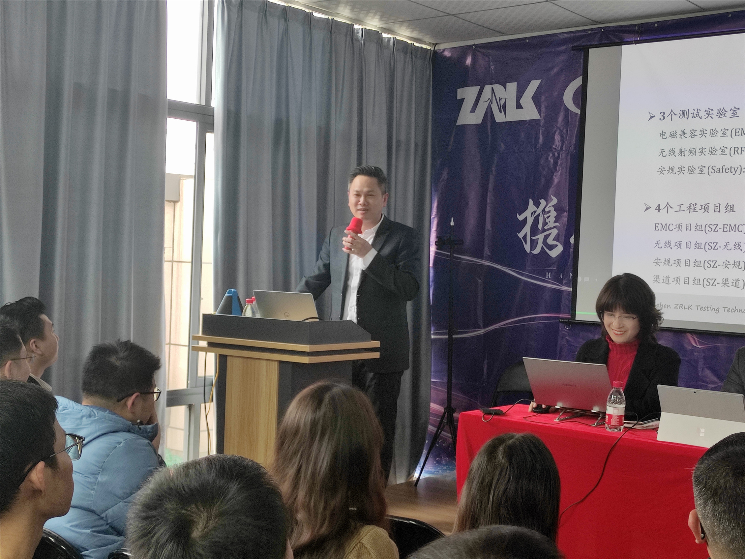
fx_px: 538
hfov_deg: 69.4
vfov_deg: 54.9
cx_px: 372
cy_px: 280
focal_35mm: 25
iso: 104
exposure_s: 1/33
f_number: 1.89
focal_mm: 5.43
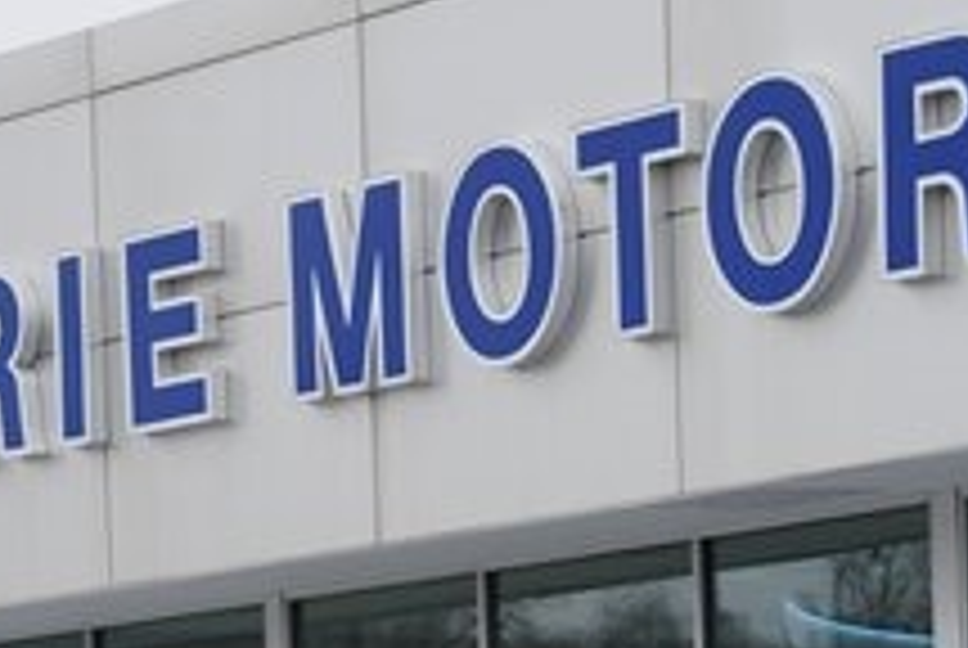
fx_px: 5843
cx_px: 369
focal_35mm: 217
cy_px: 952
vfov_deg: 6.3
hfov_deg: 9.5
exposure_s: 1/100
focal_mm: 73
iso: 100
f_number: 8
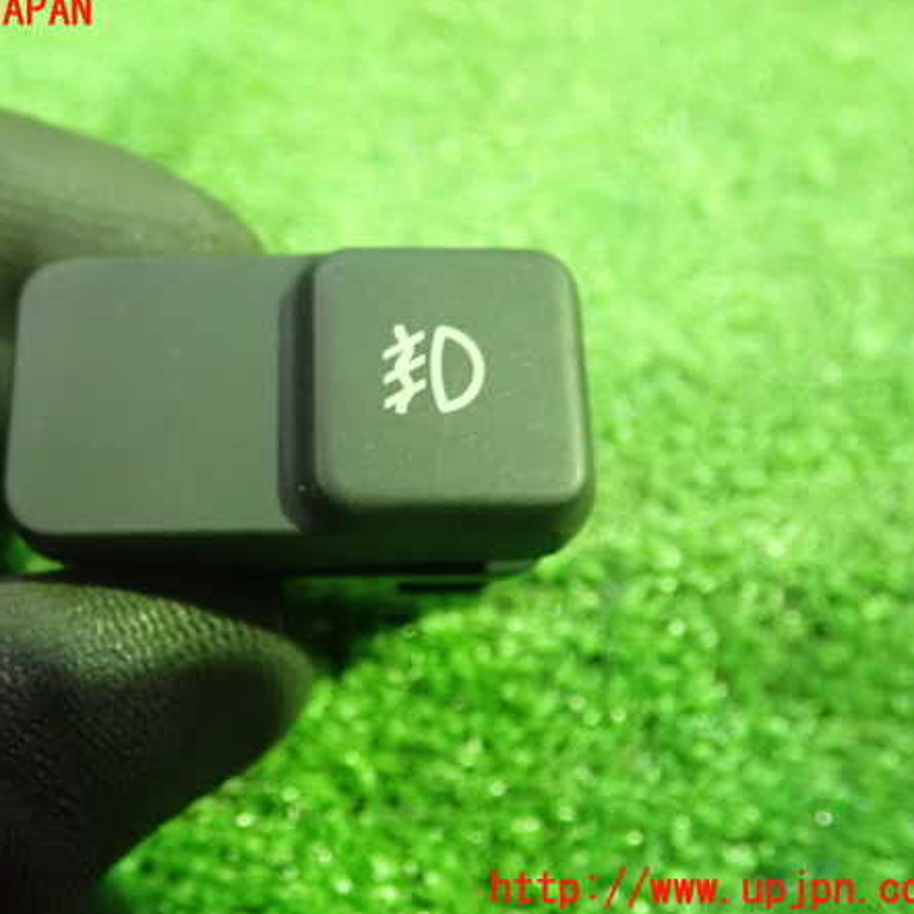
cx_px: 337
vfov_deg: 46.0
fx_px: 1075
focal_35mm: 36
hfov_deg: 45.6
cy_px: 451
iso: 1600
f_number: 2.3
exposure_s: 1/25
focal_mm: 5.5
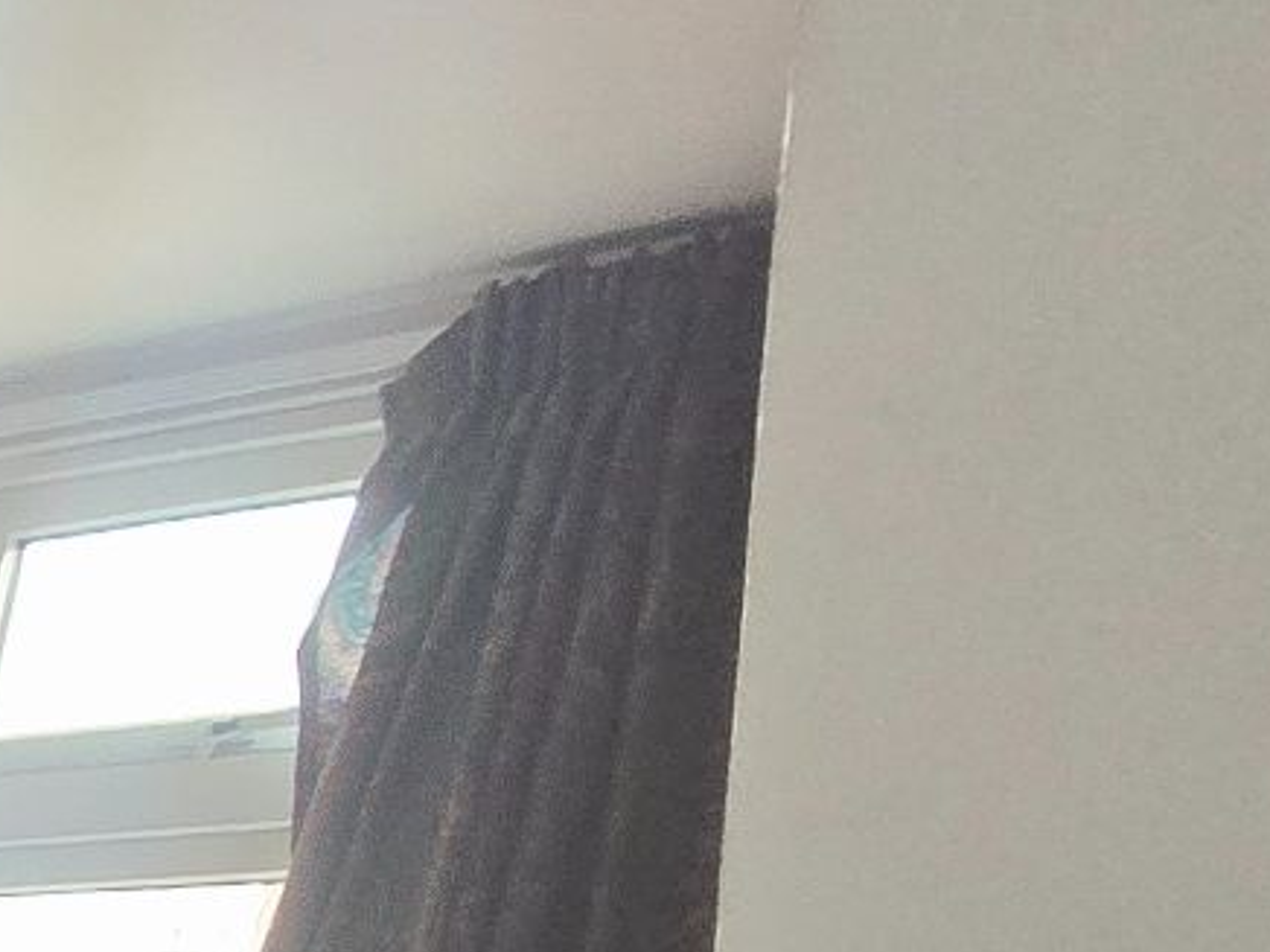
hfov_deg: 16.6
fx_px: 2238
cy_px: 1977
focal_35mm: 61
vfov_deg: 16.9
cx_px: -1582
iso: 250
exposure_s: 1/60
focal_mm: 2.2
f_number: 2.2
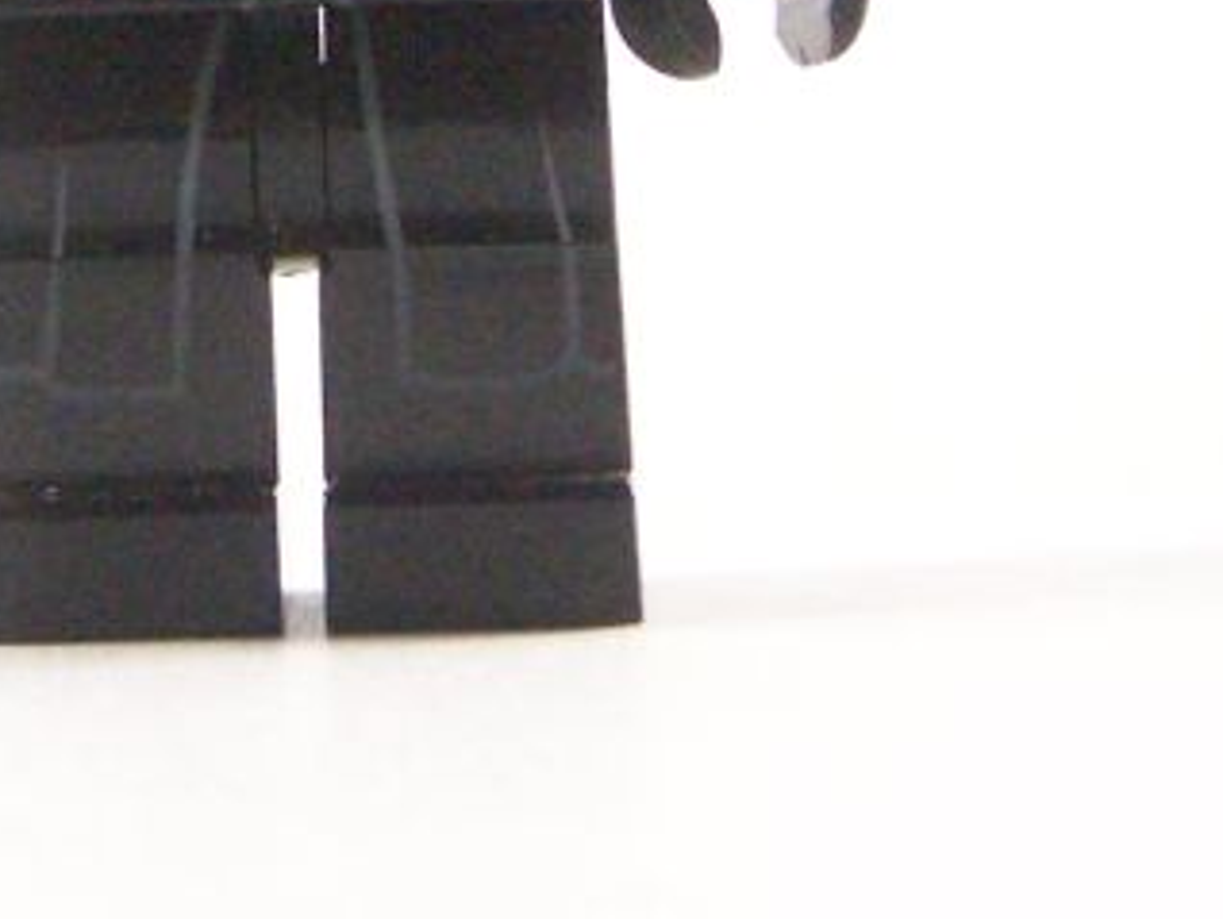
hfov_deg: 5.9
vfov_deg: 4.4
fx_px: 11951
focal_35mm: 338
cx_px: 338
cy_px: -427
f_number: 3.2
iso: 400
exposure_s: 1/45
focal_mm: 17.5
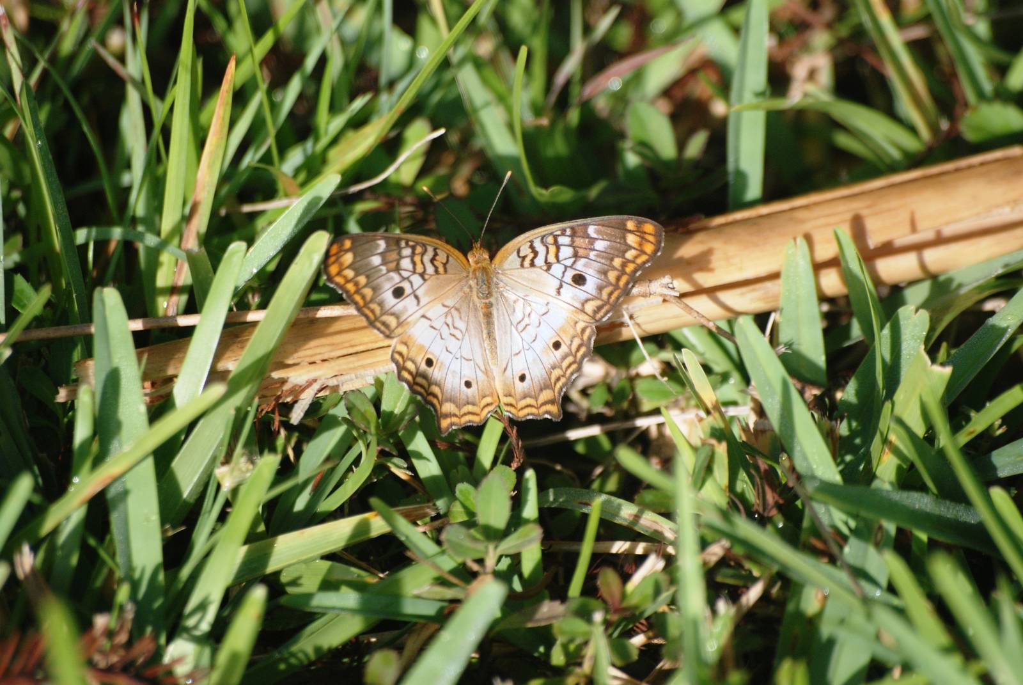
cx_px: 512
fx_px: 12803
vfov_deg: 3.1
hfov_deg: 4.6
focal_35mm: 450
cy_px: 342
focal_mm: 300
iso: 400
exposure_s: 1/1250
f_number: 5.6
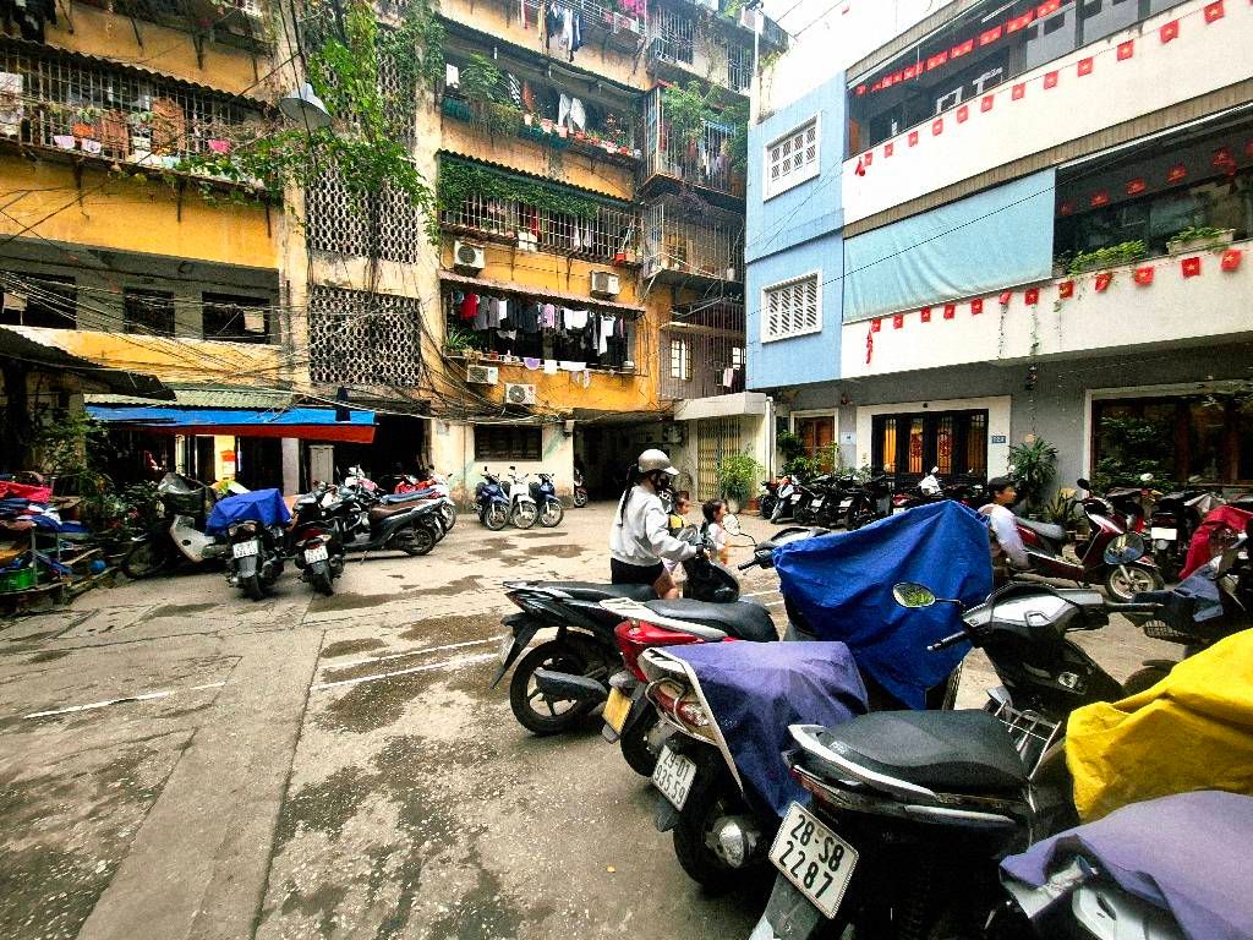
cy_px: 470
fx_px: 471
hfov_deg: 106.2
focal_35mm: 13
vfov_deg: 89.9
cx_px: 626
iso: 1000
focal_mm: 2.2
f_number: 2.2
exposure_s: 1/50
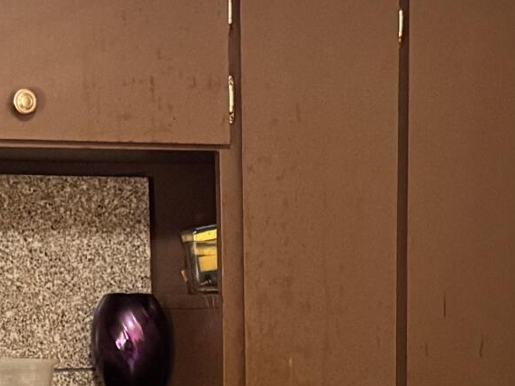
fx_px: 1830
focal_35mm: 123
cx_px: 224
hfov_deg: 16.0
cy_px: 733
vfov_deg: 11.1
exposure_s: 1/60
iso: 640
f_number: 1.78
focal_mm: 6.76
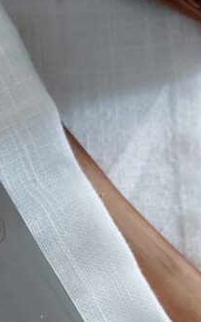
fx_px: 834
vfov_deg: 20.9
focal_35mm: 95
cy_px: 351
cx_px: -65
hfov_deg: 13.2
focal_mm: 5.23
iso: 400
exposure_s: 1/40
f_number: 1.8
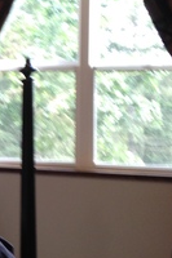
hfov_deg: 10.0
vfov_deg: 15.5
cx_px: -105
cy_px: 110
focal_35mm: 132
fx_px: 948
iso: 50
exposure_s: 1/30
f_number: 2.4
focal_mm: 4.12
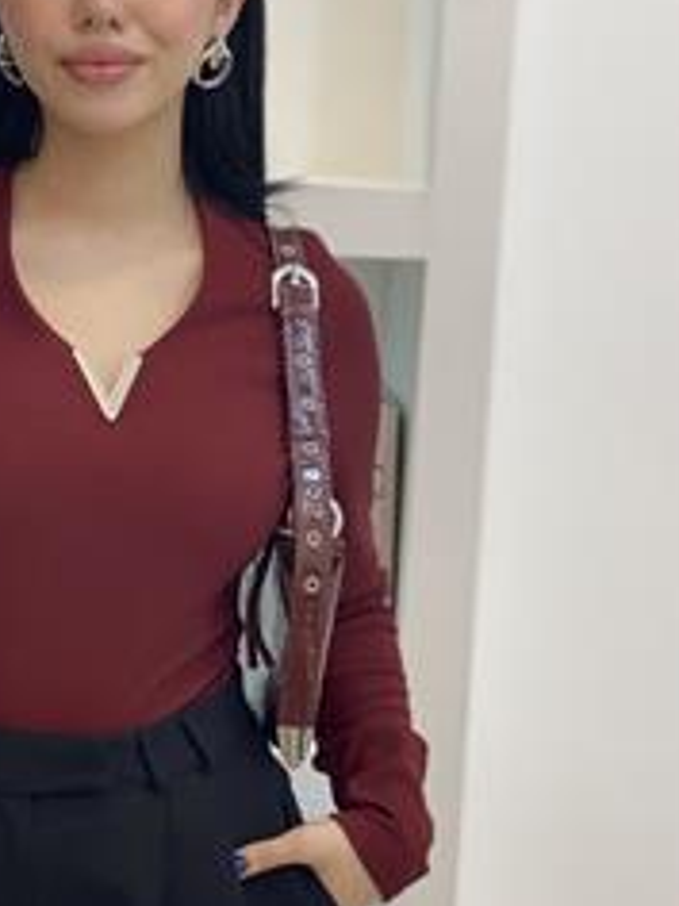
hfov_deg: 16.1
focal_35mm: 91
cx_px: 104
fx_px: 2380
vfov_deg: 21.5
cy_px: 459
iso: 100
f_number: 2
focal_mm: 6
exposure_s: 1/100
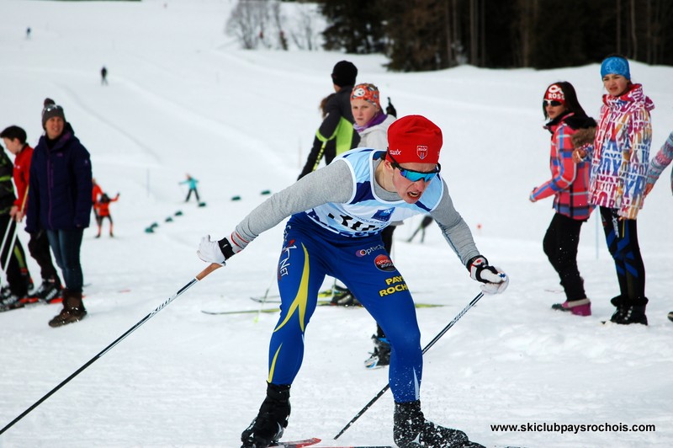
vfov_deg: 10.7
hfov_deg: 16.1
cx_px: 336
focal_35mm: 128
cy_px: 224
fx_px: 2382
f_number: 4.5
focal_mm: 85
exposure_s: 1/1000
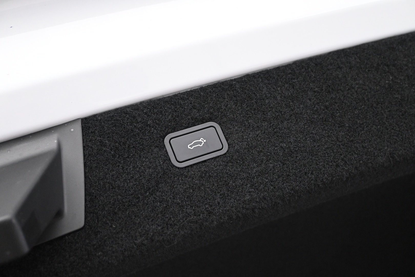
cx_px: 208
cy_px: 138
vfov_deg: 35.5
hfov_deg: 51.3
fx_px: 432
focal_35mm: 38
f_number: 4.2
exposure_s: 1/80
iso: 2500
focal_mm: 25
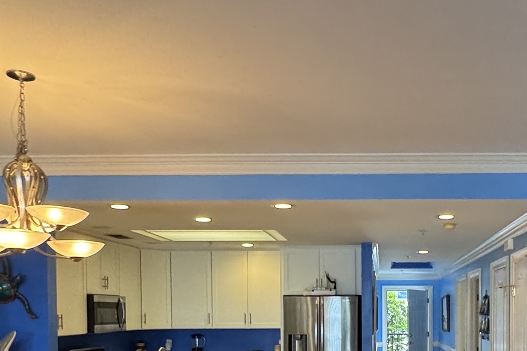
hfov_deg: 46.2
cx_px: 377
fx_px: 600
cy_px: 333
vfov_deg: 30.8
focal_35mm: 41
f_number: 2.2
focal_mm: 2.22
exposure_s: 1/120
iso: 250
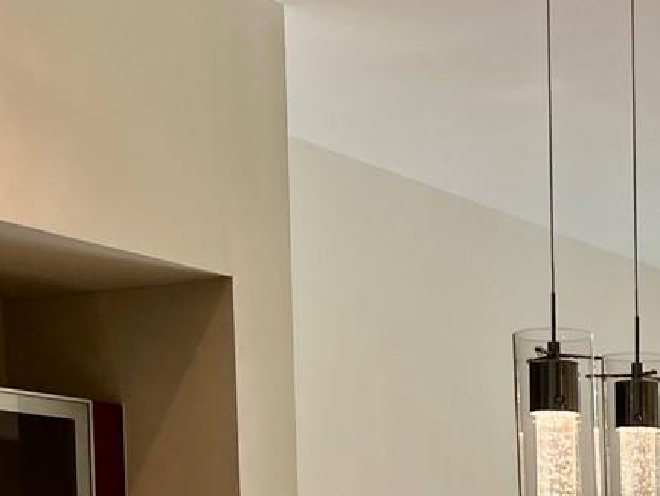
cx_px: 840
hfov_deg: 19.0
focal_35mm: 96
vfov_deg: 14.2
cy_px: 786
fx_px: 1831
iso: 40
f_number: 1.5
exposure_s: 1/281
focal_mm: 5.7
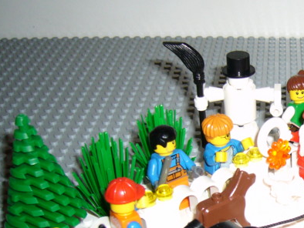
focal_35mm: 71
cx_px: 287
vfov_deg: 20.7
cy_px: 151
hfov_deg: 26.3
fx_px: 624
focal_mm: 5.8
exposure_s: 1/30
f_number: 2.8
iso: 100
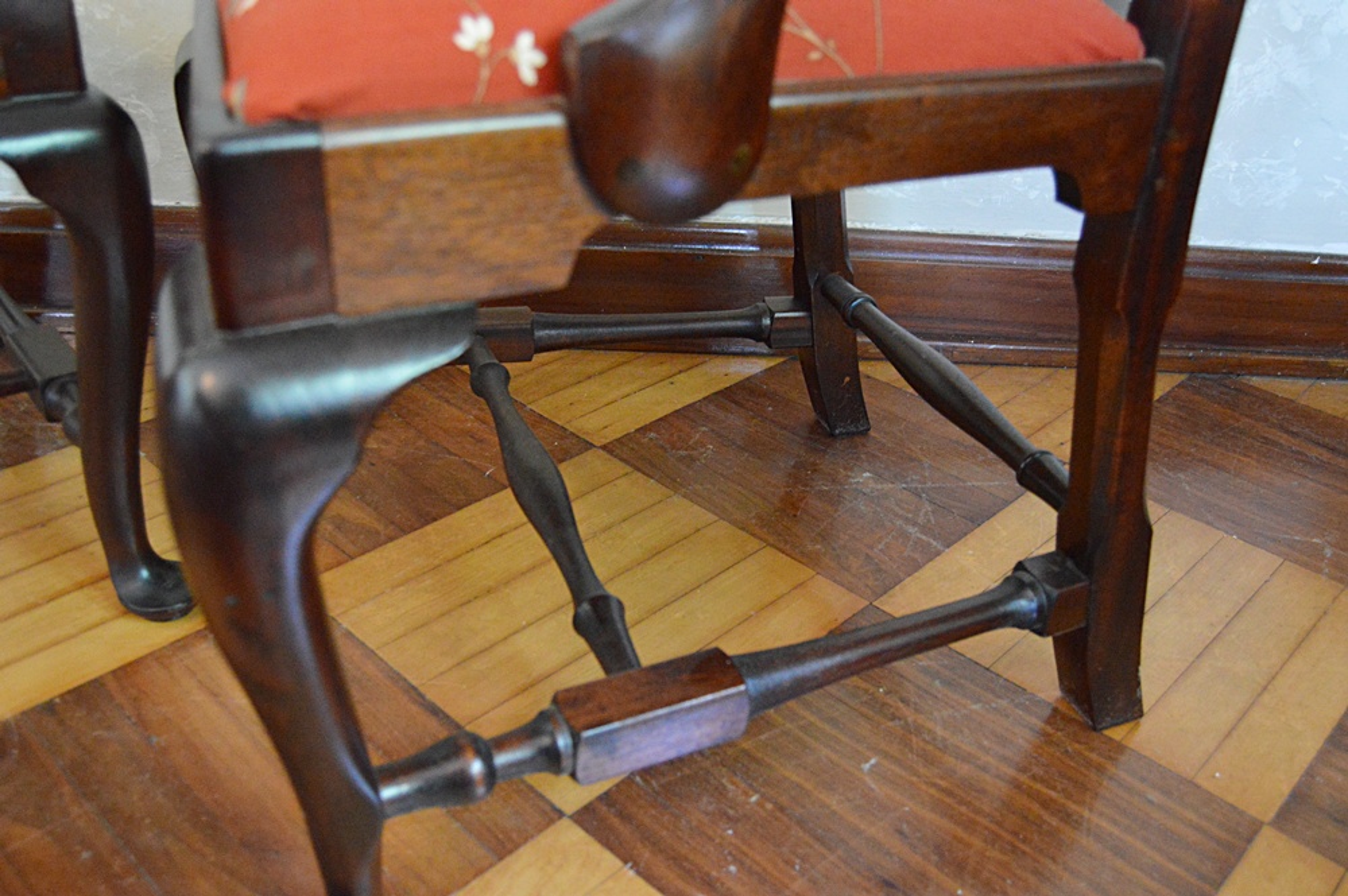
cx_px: 674
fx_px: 1122
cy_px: 448
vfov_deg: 43.5
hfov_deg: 62.0
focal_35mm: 30
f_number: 3.5
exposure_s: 1/25
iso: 3200
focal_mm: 20
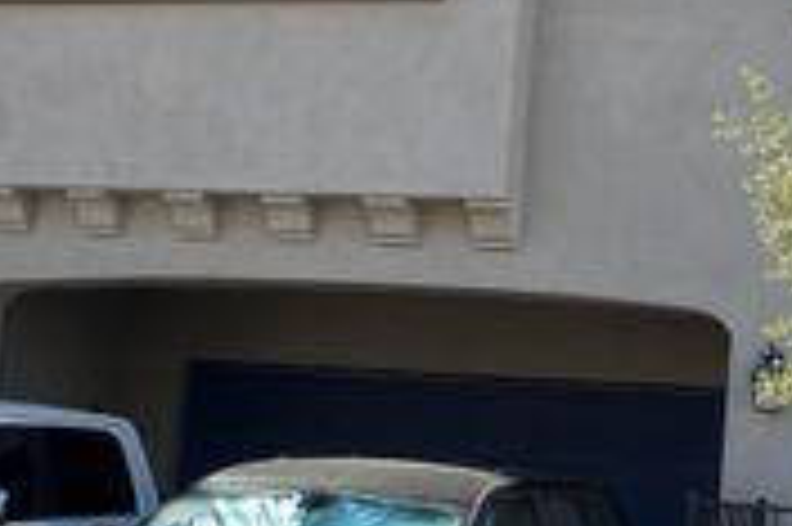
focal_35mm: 77
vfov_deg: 17.7
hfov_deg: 25.7
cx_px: 684
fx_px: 1692
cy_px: 312
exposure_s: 1/1266
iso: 50
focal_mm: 5.1
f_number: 1.6
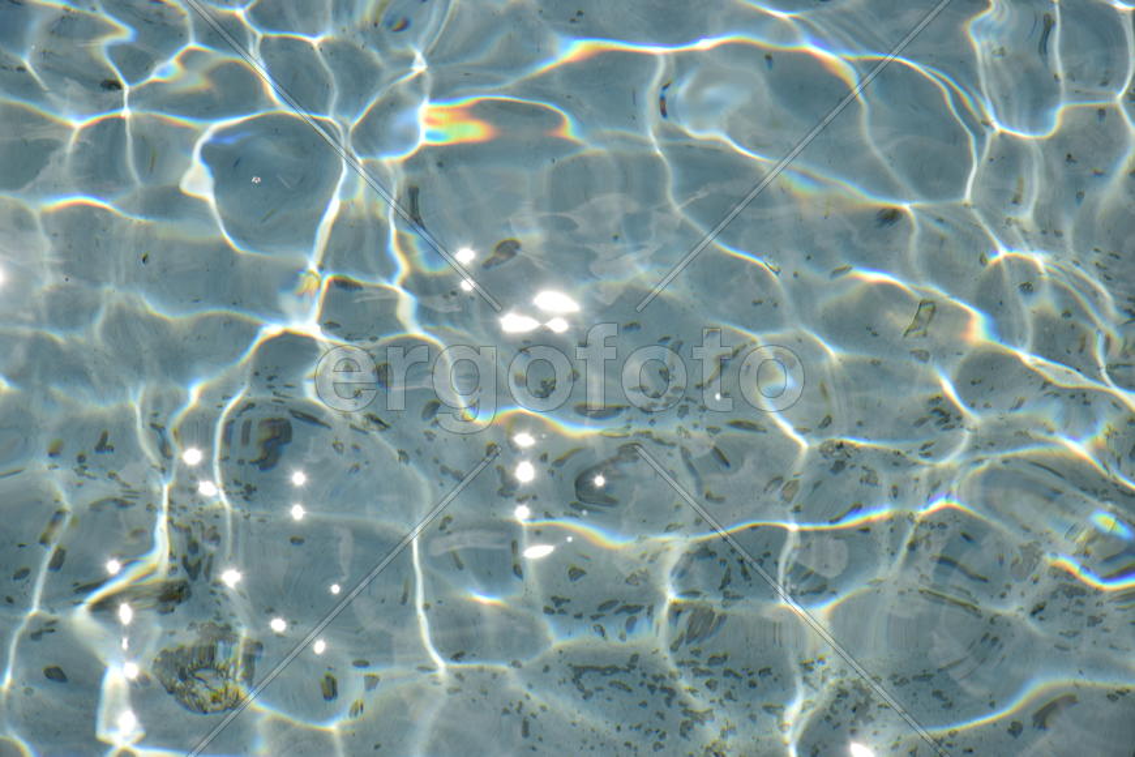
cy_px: 378
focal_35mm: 158
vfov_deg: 8.7
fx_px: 4965
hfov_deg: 13.0
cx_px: 568
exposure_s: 1/1000
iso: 100
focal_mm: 105
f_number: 8
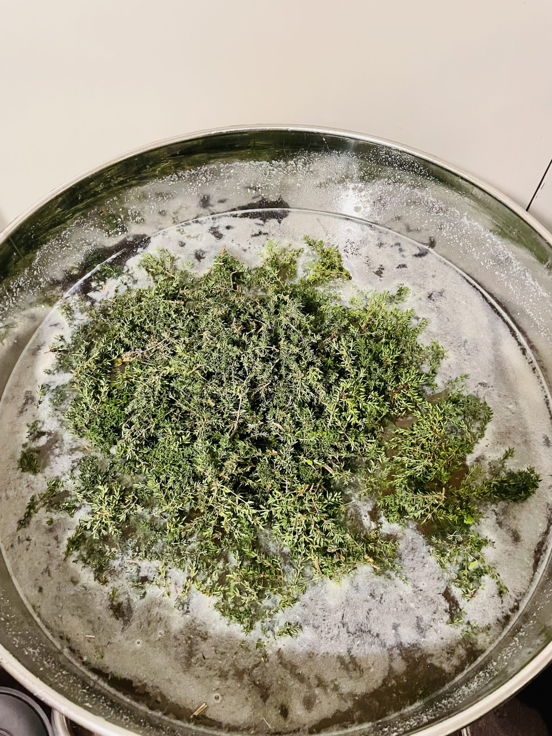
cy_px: 368
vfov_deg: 67.3
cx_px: 276
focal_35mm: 26
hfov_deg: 53.1
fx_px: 553
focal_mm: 4.2
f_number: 1.6
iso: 640
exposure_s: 1/30
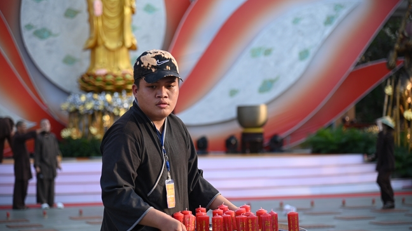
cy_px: 126
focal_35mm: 105
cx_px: 206
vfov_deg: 11.5
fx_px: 1147
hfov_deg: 20.4
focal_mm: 100
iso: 320
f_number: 4
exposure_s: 1/500
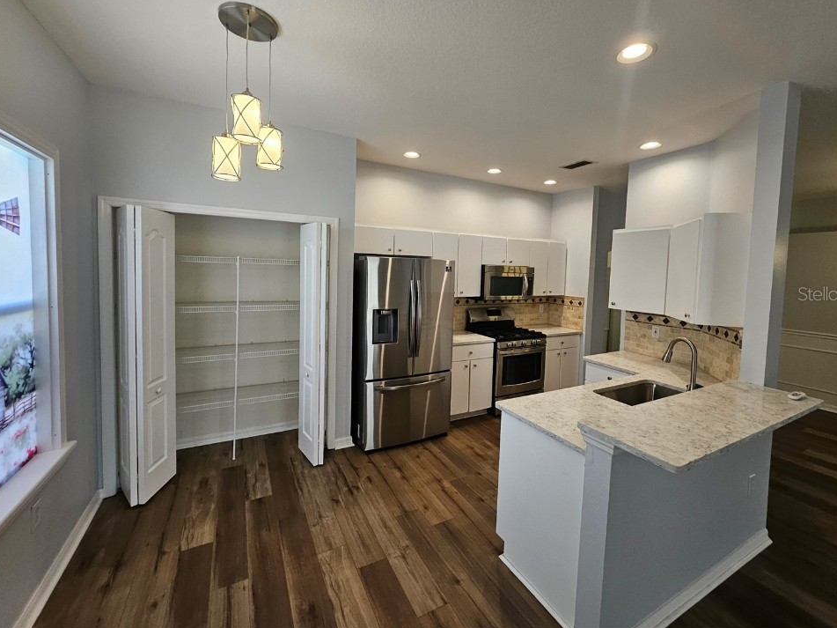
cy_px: 293
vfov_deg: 85.5
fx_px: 338
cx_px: 430
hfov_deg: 102.0
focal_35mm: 14
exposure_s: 1/60
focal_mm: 1.7
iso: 80
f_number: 2.2
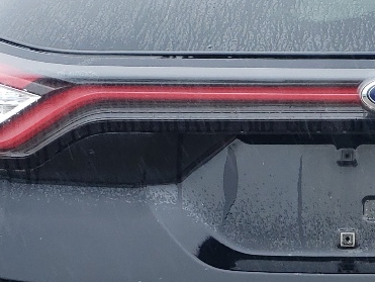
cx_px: 418
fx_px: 1214
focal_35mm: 112
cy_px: 302
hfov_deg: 17.0
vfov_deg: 13.0
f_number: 1.5
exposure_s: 1/208
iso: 50
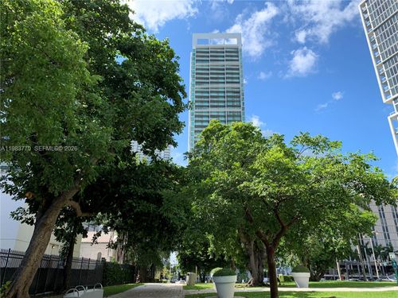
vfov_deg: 53.1
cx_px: 199
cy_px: 149
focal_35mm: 26
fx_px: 299
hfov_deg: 67.3
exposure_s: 1/808
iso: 25
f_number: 1.8
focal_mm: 4.25
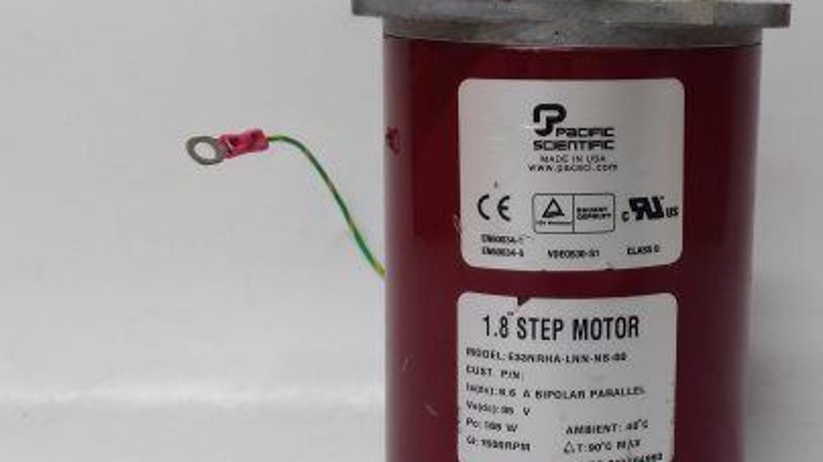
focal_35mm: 51
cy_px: 172
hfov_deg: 39.4
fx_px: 1113
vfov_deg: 23.4
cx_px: 629
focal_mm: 3.79
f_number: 2
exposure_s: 1/33
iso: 167
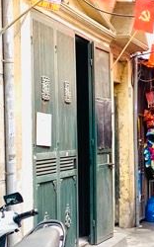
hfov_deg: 11.1
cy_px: 132
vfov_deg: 18.4
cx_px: 227
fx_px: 760
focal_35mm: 113
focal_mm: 4.25
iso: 100
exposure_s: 1/121
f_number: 1.8
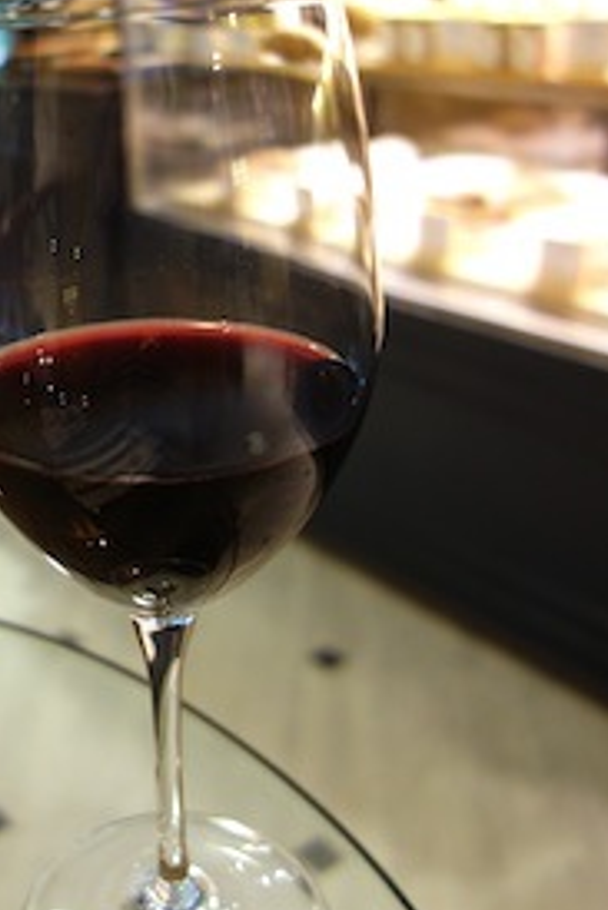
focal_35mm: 46
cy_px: 409
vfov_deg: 42.7
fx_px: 1164
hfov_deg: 28.6
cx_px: 120
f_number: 1.8
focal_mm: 10.4
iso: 250
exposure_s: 1/30
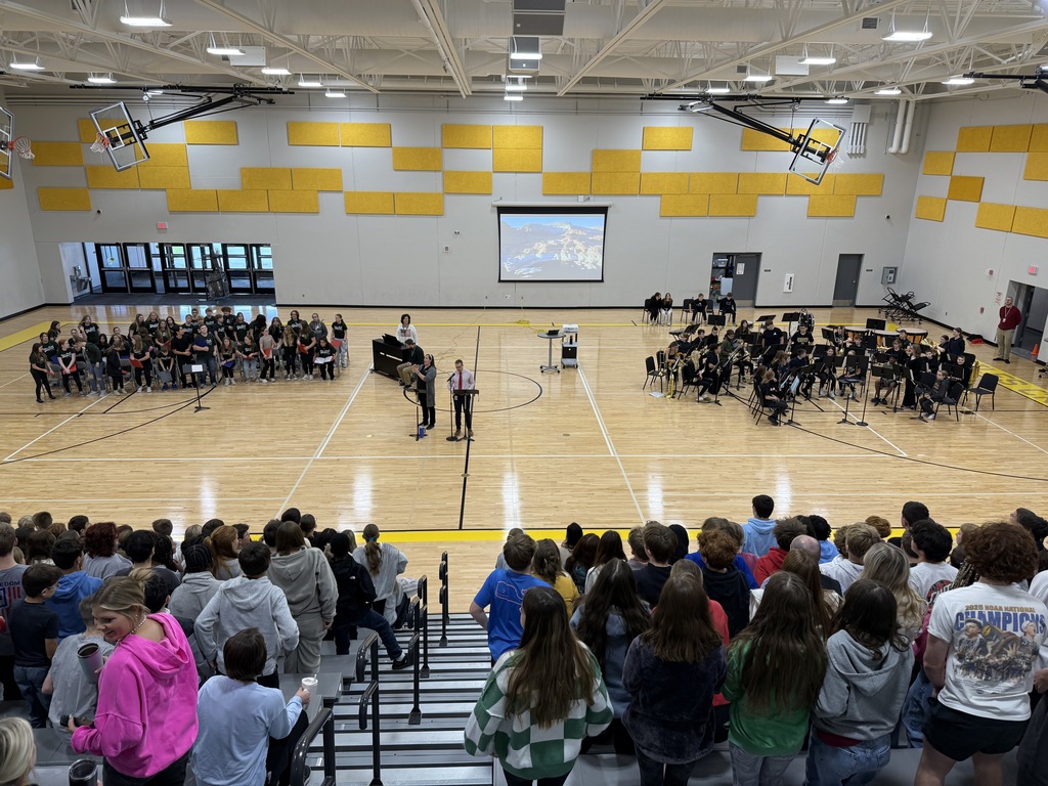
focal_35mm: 24
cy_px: 393
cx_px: 524
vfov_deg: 56.8
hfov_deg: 71.6
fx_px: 727
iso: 100
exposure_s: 1/120
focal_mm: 6.76
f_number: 1.78
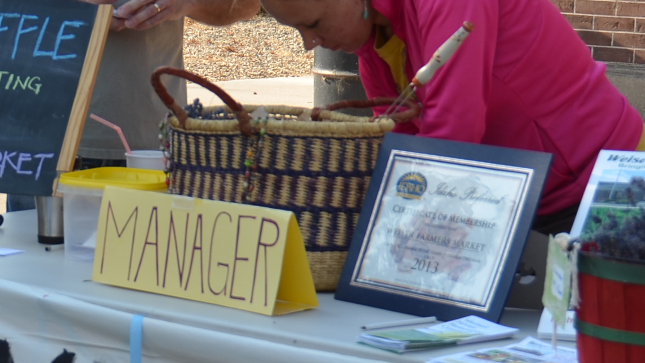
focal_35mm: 142
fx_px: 2429
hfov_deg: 14.9
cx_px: 27
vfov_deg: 8.5
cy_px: 184
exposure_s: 1/400
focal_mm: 28
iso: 100
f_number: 4
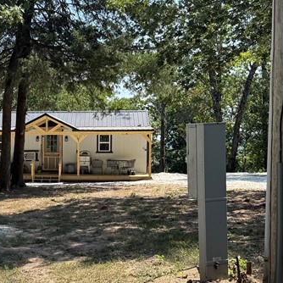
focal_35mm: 65
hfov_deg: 25.5
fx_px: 601
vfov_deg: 26.4
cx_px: 16
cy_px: 175
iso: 80
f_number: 1.78
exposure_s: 1/2299
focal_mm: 6.76
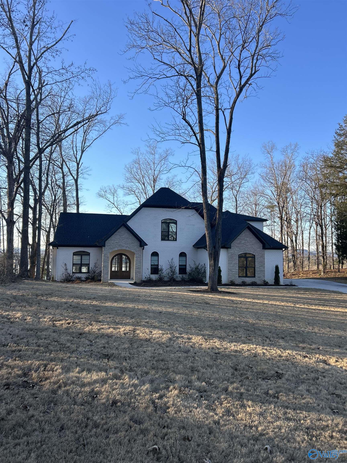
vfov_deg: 67.3
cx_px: 174
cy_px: 232
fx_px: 348
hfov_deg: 53.1
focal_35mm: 26
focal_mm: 5.7
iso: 50
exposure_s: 1/1224
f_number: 1.5
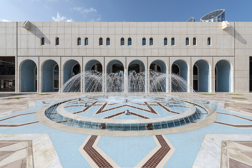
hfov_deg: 104.2
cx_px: 126
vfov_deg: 81.3
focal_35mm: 14
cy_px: 84
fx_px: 98
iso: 100
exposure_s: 1/250
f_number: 11
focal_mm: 14
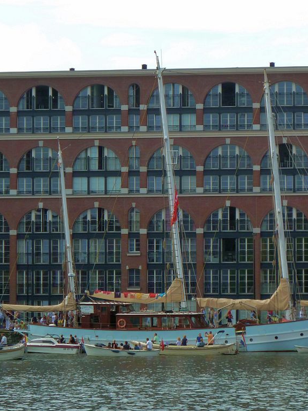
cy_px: 206
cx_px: 188
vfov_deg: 9.3
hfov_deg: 7.0
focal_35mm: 212
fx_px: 2516
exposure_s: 1/500
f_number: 4.5
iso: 160
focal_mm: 25.9
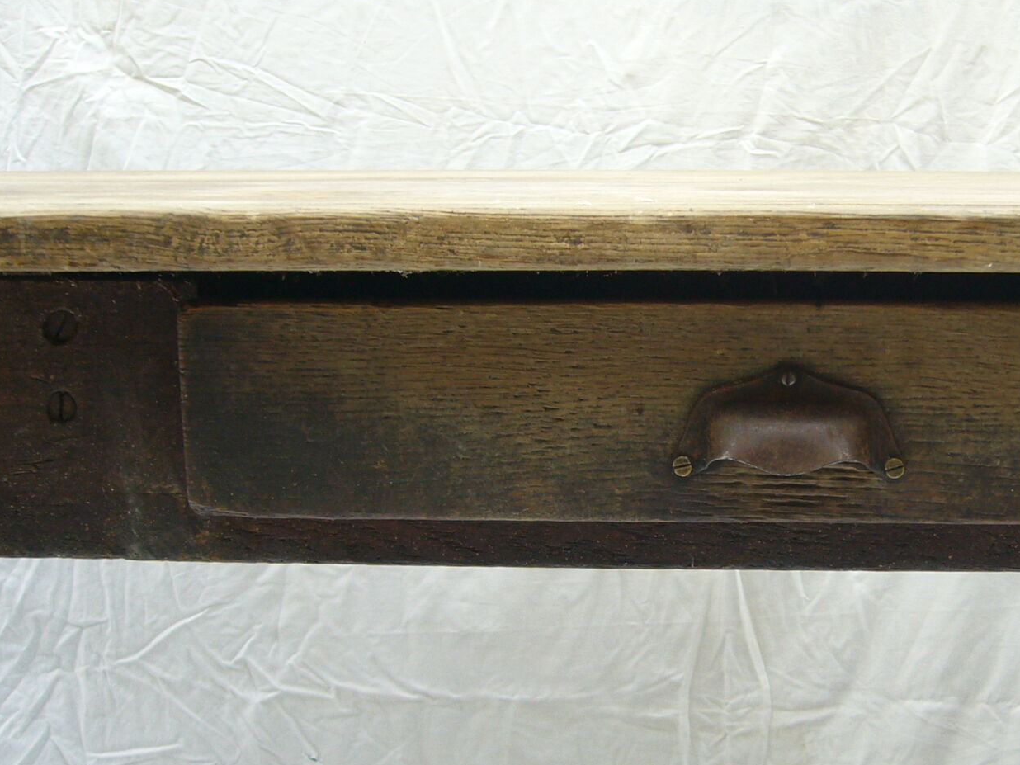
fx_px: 1709
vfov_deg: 25.1
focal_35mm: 58
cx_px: 777
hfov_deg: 32.5
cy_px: 533
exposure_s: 1/60
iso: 80
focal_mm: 5.8
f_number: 2.8
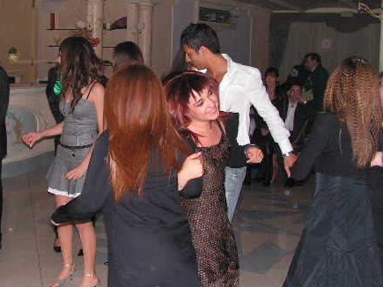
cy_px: 122
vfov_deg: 27.5
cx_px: 145
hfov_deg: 36.0
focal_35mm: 53
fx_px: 586
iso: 200
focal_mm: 6
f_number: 3.2
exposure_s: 1/40
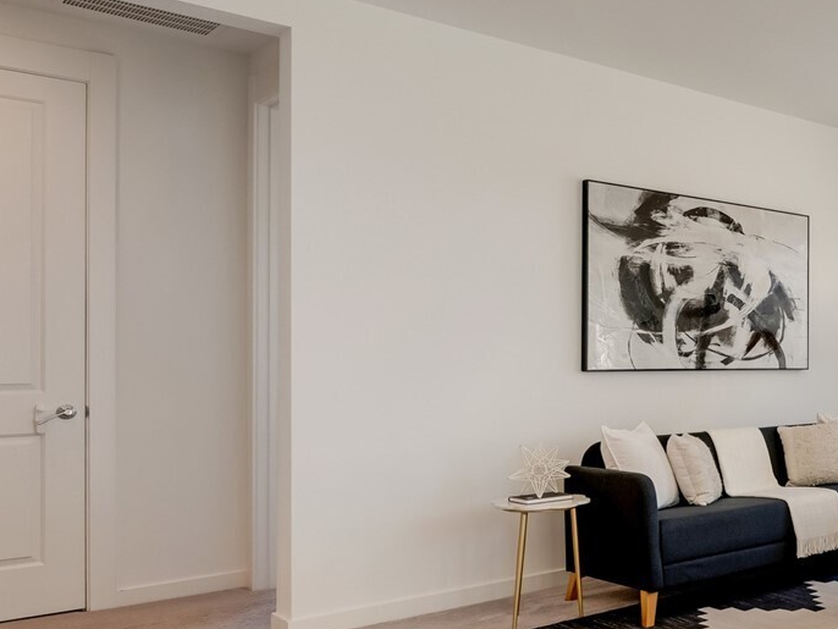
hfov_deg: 37.7
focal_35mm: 38
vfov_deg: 37.6
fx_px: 920
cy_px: 366
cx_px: 989
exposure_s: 1/1250
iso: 400
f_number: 9
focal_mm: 16
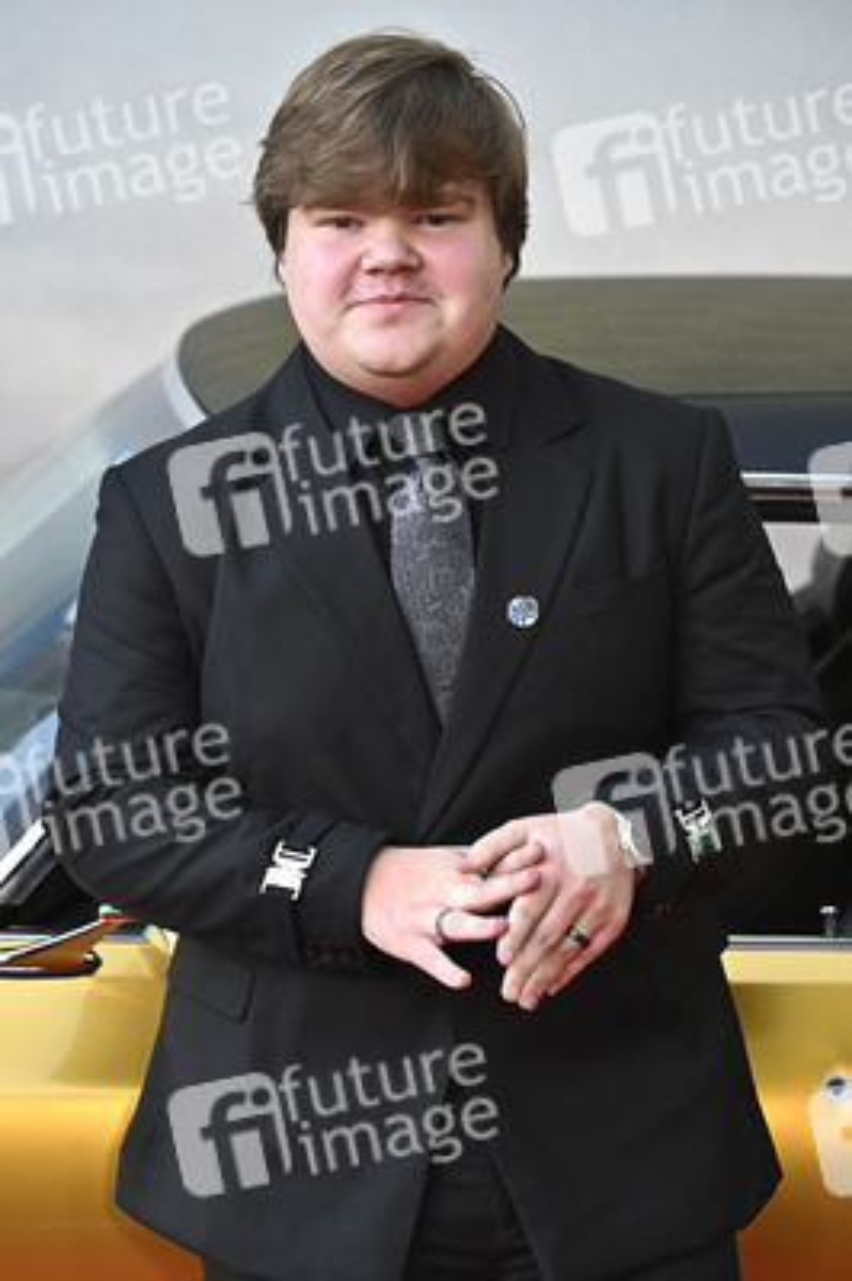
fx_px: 4125
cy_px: 640
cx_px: 426
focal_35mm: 116
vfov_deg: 17.7
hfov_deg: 11.8
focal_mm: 116
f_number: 4.5
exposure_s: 1/320
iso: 1600
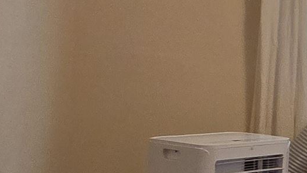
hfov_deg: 15.7
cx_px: 706
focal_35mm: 83
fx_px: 676
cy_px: 91
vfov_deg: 14.6
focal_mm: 2.2
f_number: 2.2
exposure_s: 1/60
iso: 250
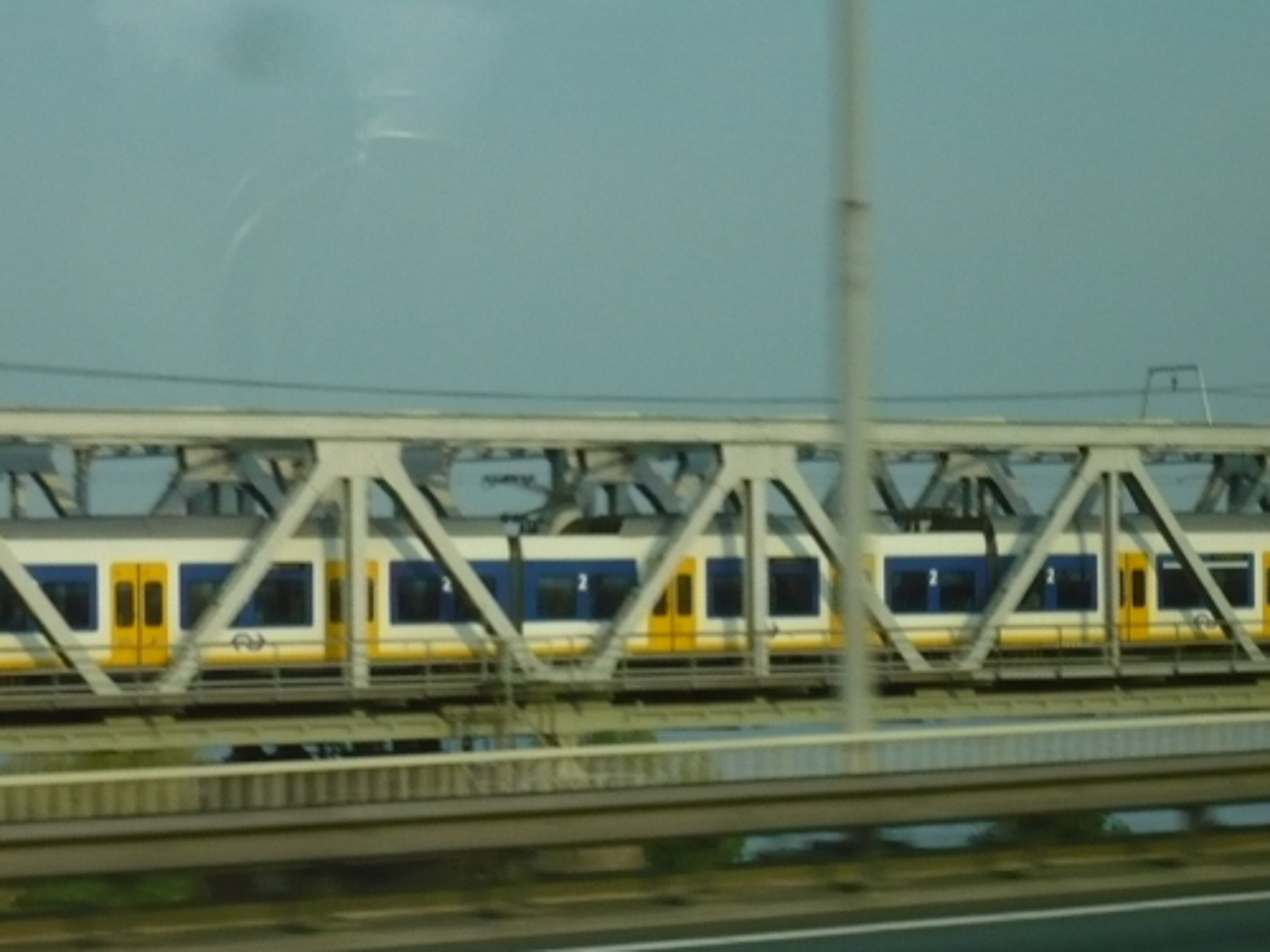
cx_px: 635
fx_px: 5173
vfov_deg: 10.5
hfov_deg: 14.0
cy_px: 476
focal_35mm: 141
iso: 320
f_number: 4.9
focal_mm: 17
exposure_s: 1/125
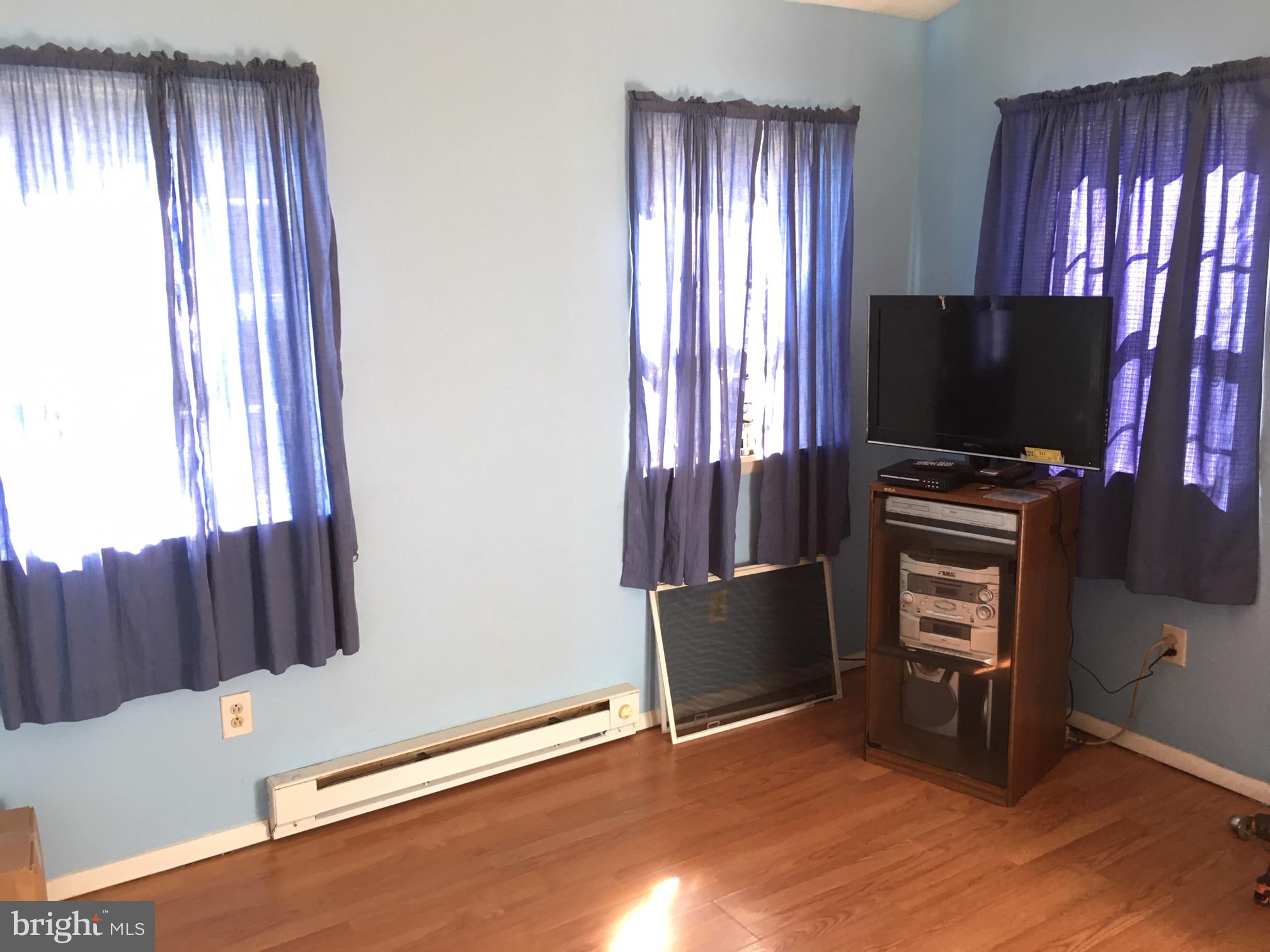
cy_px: 476
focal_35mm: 29
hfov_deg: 61.7
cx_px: 635
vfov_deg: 48.2
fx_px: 1064
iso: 40
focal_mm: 4.15
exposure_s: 1/30
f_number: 2.2
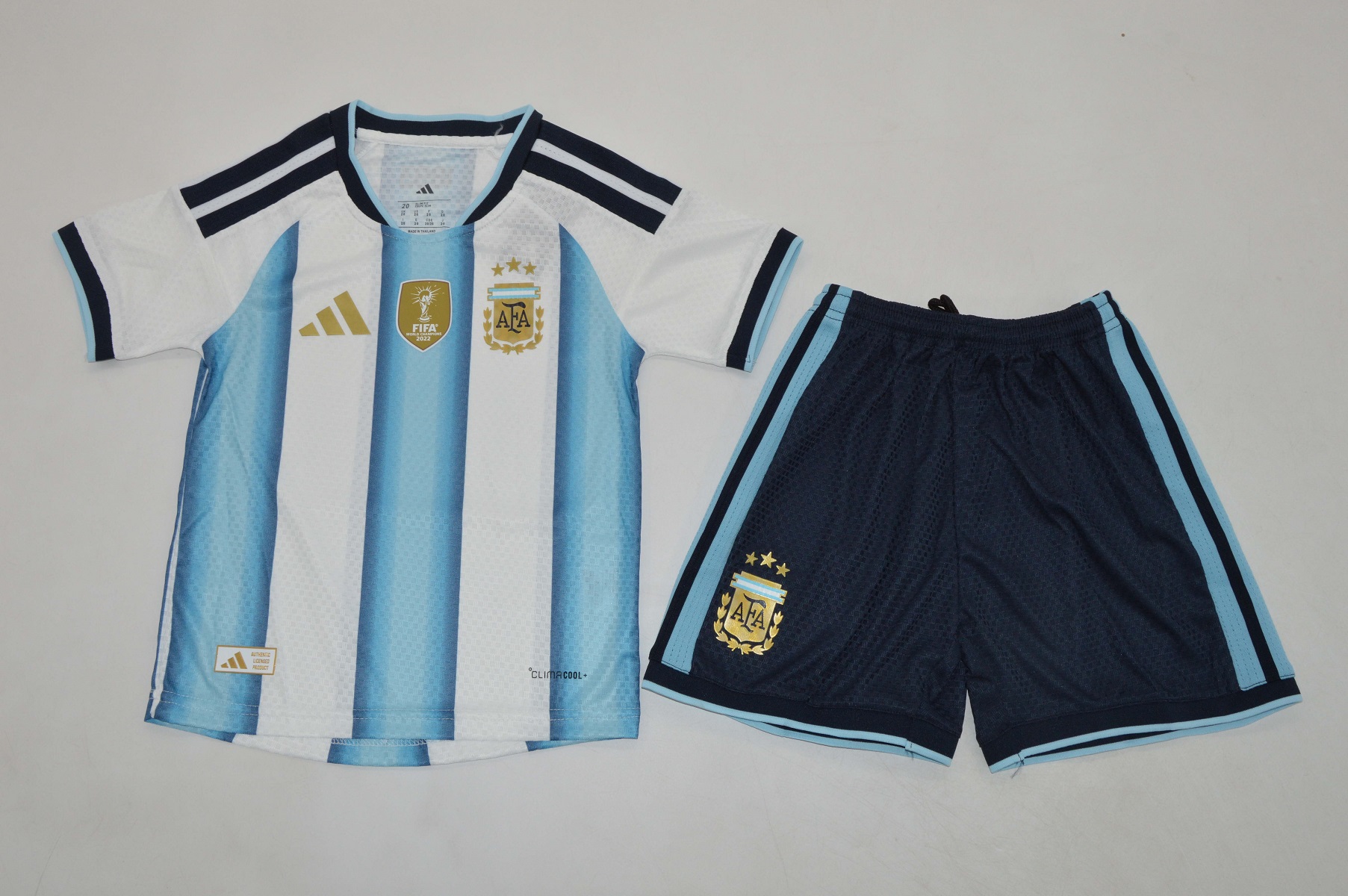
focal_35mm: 33
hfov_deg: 57.3
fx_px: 1235
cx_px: 674
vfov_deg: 39.9
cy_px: 448
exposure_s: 1/200
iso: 400
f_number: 11
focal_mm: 22
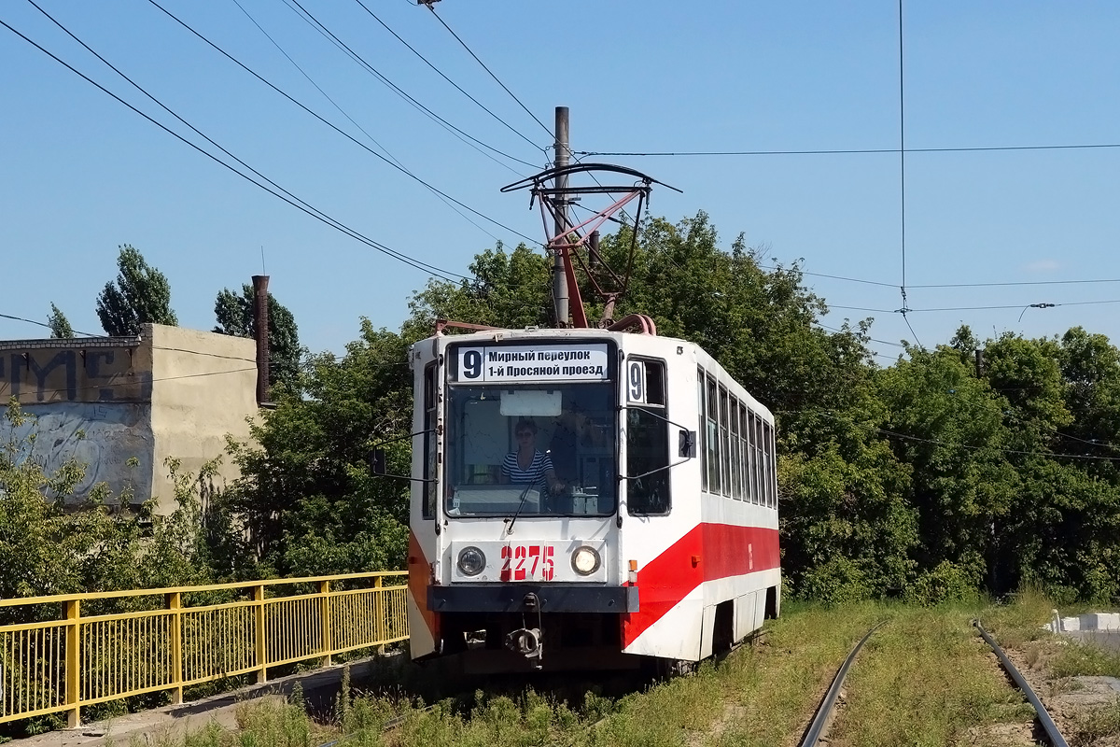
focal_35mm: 53
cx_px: 560
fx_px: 1649
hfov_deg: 37.5
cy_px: 374
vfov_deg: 25.5
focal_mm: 19.53
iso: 125
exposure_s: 1/500
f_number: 7.1
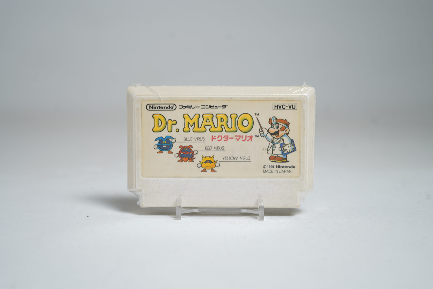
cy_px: 145
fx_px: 613
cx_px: 220
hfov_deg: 38.9
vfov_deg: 26.5
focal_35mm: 51
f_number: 5
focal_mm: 50
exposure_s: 1/10
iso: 64
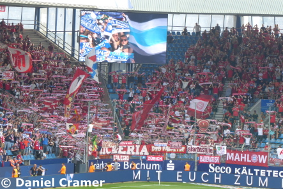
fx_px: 1919
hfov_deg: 8.4
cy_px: 82
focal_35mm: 244
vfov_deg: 5.6
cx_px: 142
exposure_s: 1/80
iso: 125
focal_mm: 41.4
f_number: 5.6
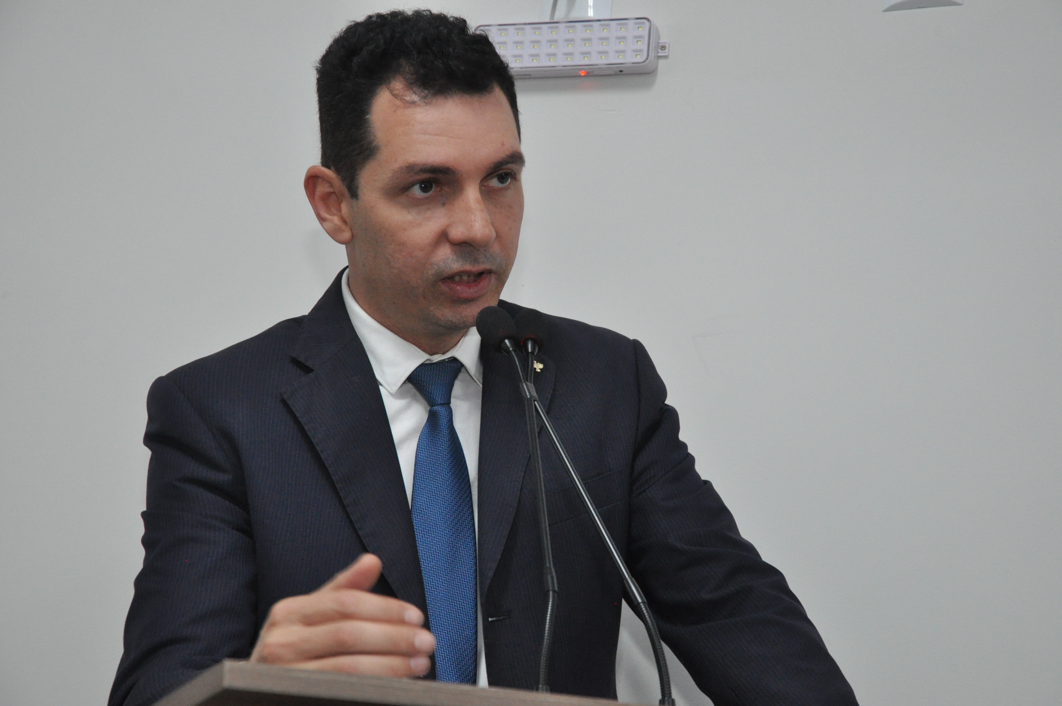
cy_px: 353
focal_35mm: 78
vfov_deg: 17.4
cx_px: 531
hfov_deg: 26.0
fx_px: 2298
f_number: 7.1
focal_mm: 52
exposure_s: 1/60
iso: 1600
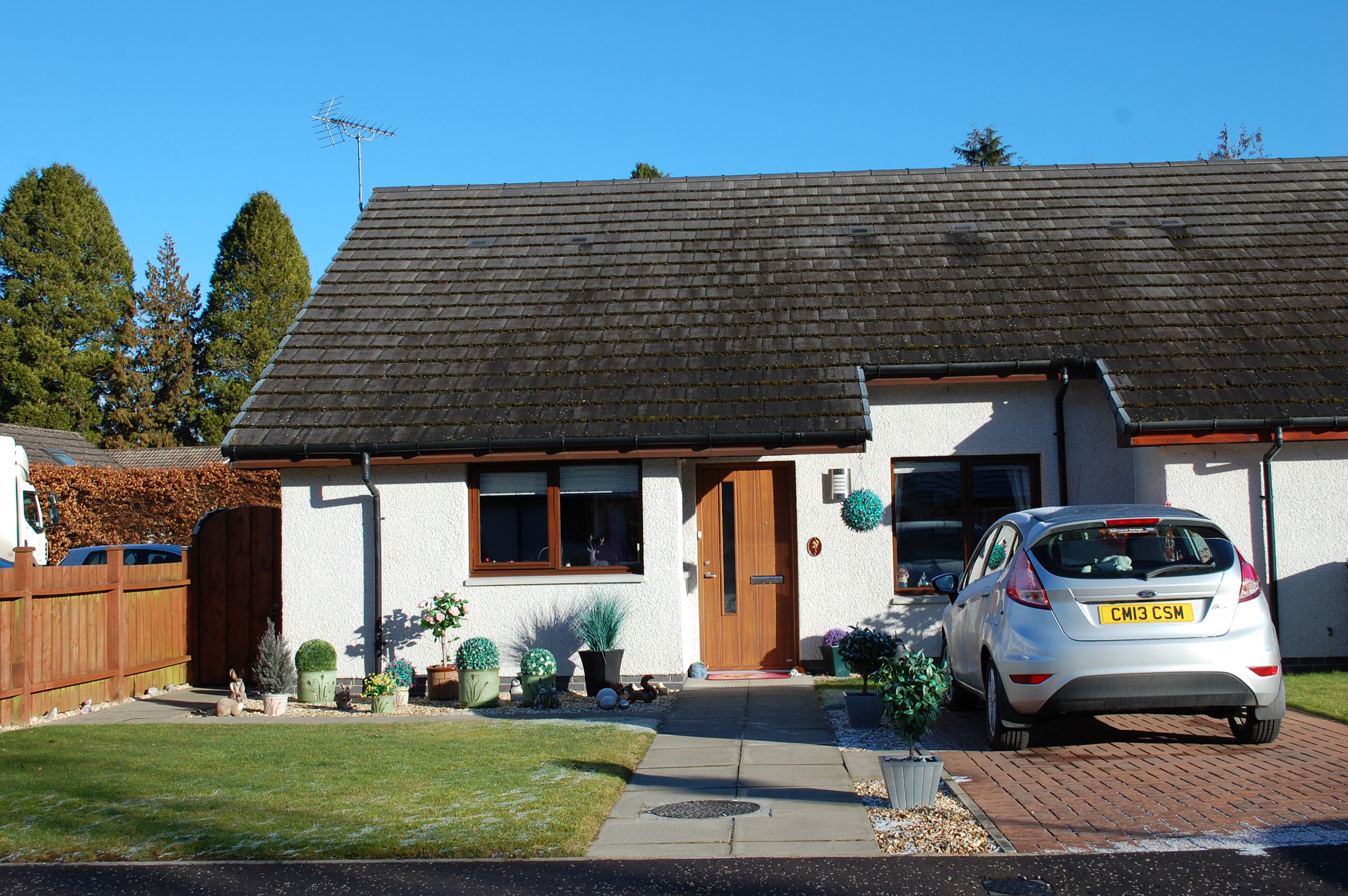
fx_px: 1571
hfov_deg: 46.4
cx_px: 674
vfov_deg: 31.8
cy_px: 448
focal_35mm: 42
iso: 200
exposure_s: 1/320
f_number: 9
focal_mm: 28
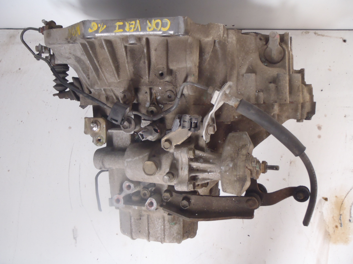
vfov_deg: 37.7
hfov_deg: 49.0
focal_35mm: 38
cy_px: 132
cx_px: 176
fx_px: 388
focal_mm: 6.83
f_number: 4.6
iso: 200
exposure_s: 1/30
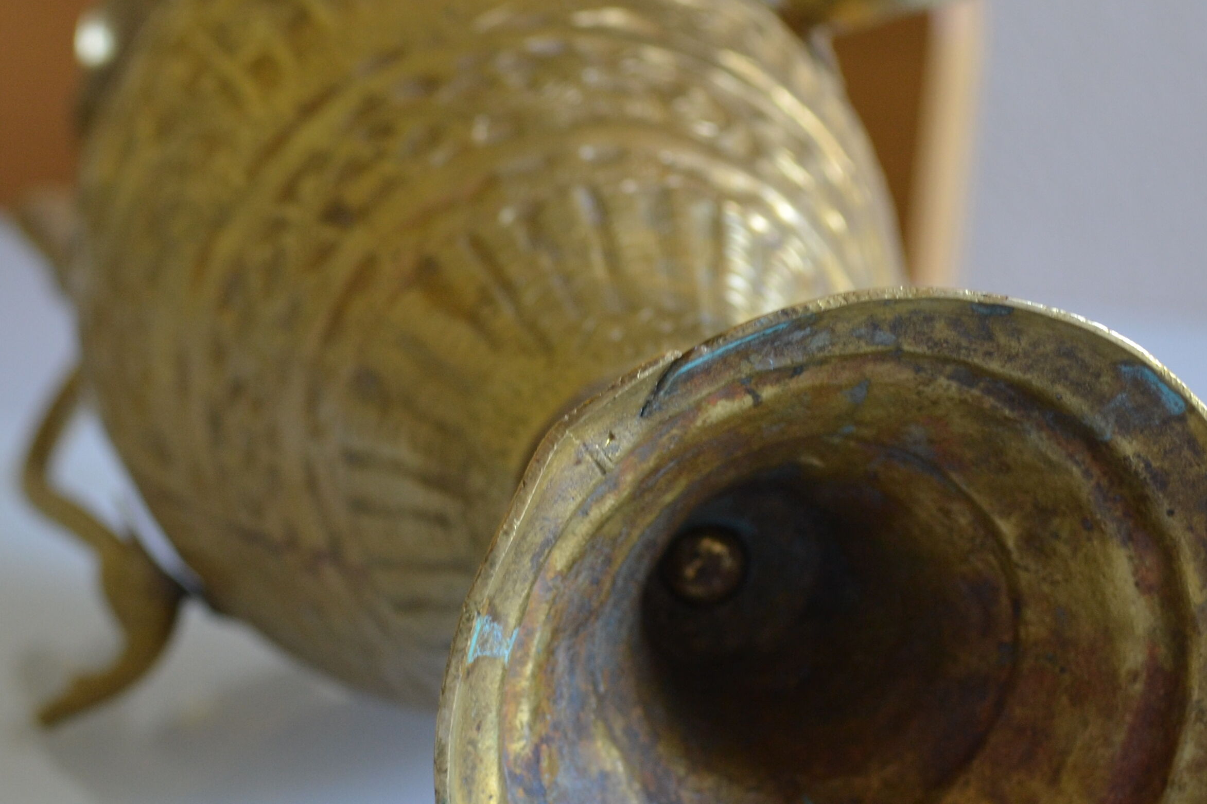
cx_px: 395
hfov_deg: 18.2
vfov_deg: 12.2
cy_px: 388
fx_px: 3755
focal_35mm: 112
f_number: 5
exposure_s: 1/25
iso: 400
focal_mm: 38
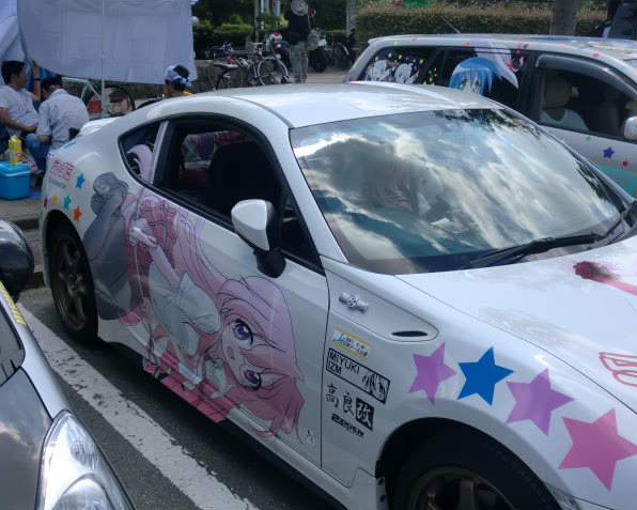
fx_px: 830
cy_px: 256
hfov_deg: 42.0
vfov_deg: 34.2
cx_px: 299
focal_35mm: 44
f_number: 3.4
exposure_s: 1/640
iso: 64
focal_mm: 7.7
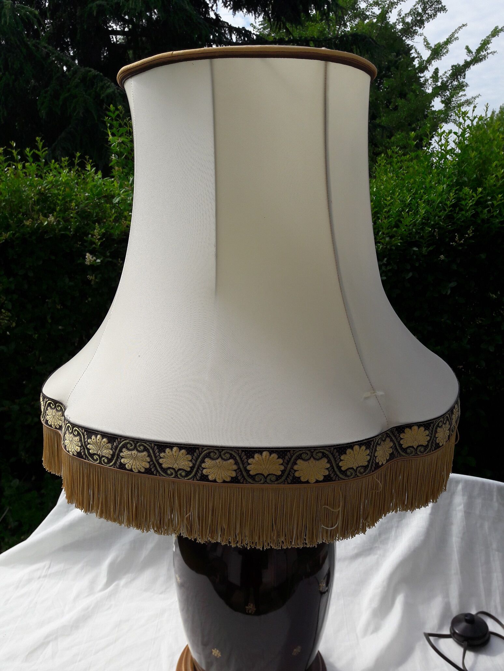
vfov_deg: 63.4
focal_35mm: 28
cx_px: 252
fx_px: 544
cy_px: 336
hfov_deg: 49.7
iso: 40
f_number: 1.9
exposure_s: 1/1522
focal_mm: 3.7
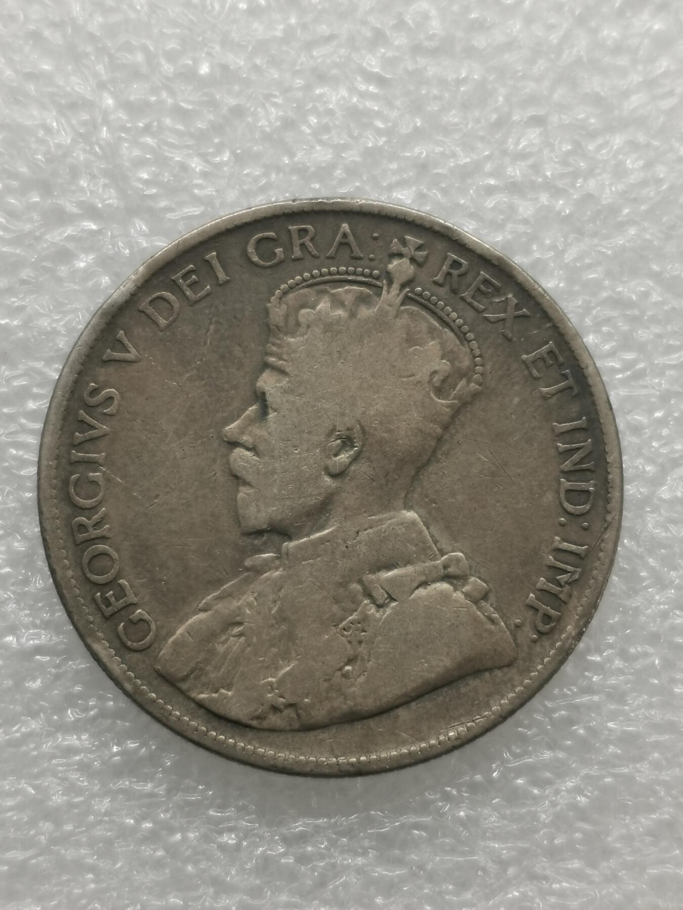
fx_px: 2052
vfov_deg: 25.0
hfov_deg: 18.9
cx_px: 342
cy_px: 455
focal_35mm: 78
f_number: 1.6
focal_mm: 5.56
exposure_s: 1/100
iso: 50
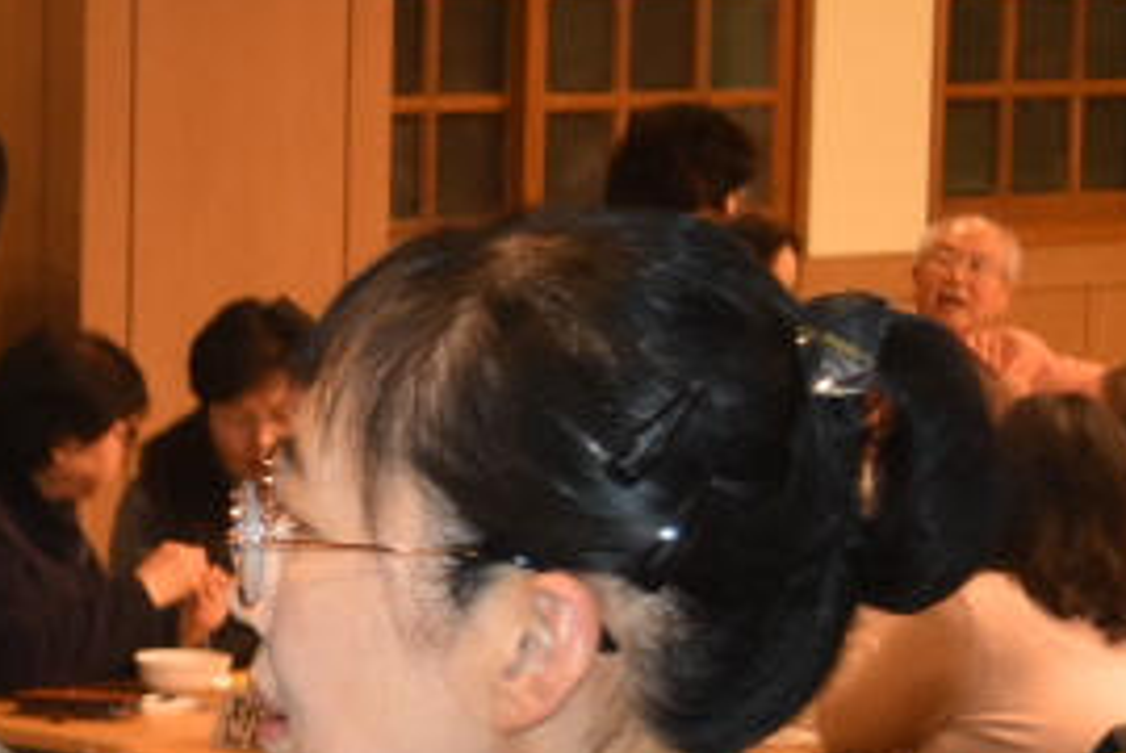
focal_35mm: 167
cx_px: -611
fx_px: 5229
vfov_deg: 8.2
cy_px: 506
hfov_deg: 11.7
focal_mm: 30
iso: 800
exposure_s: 1/100
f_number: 5
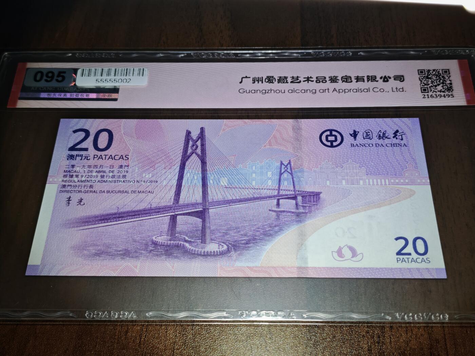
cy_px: 178
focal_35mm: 50
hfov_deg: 38.2
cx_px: 238
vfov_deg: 29.1
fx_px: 686
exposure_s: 1/104
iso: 100
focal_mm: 5.85
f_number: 1.63
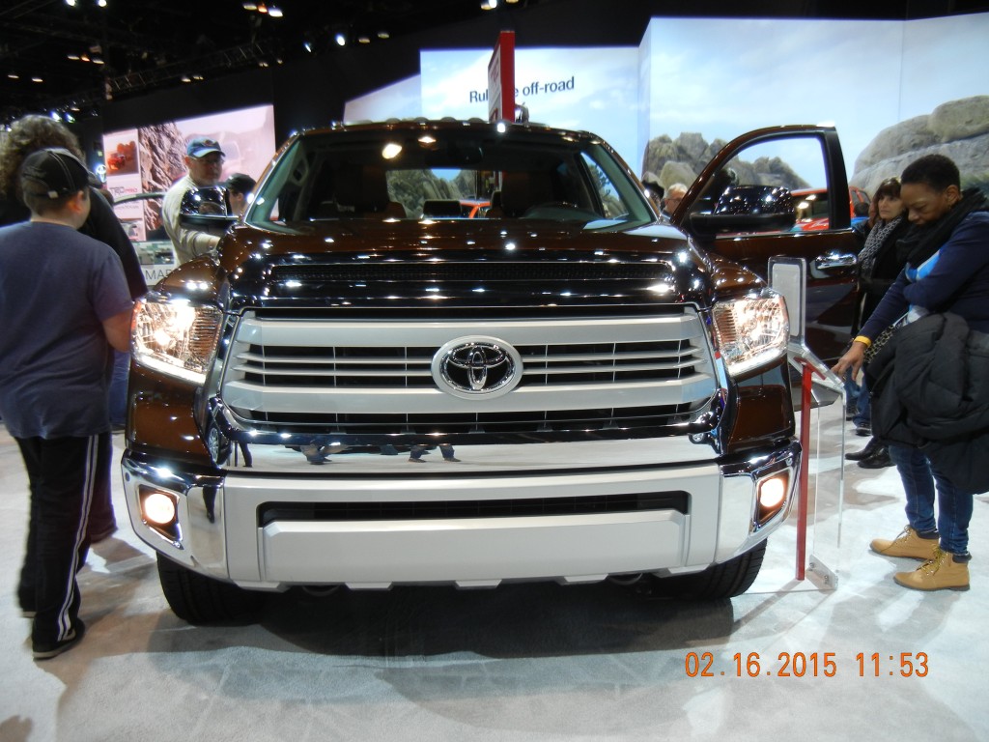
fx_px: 857
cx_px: 494
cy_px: 371
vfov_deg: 46.8
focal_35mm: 30
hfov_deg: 60.0
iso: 188
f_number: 3.5
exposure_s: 1/60
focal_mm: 5.4
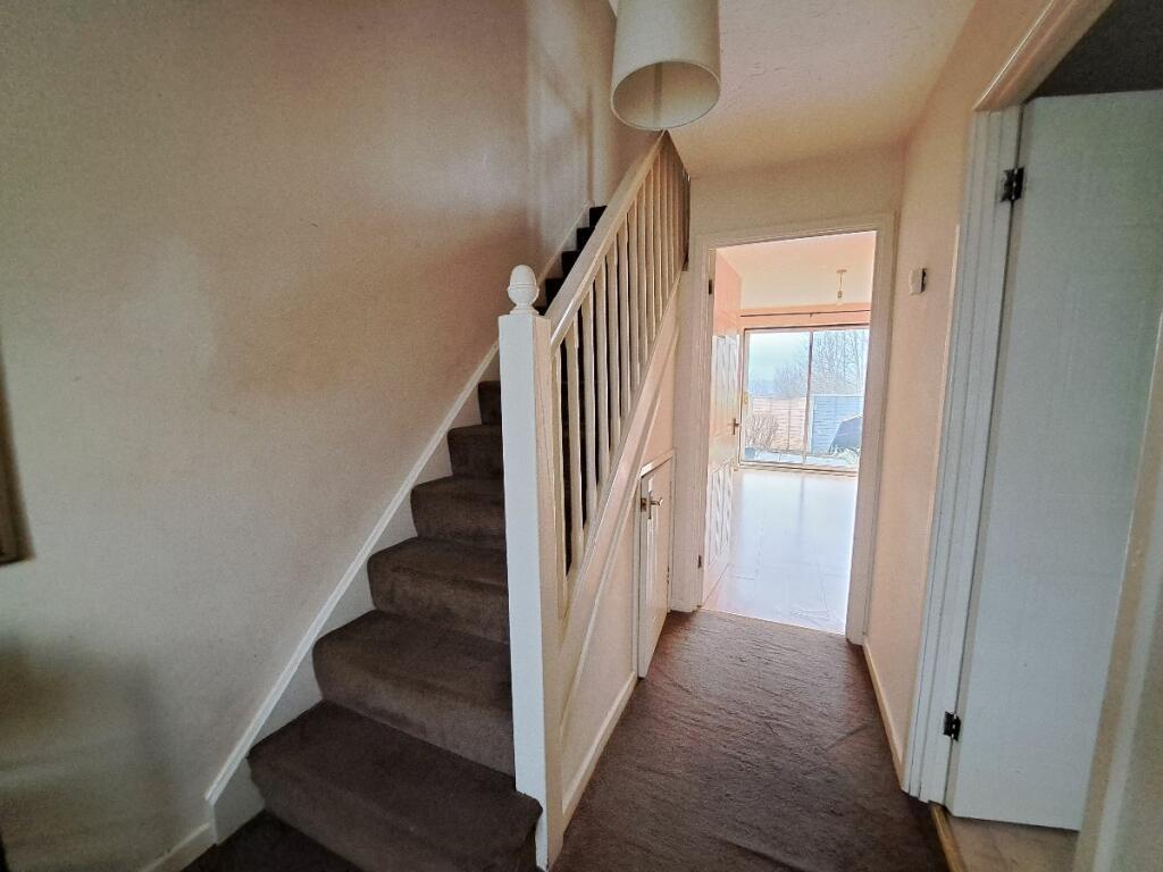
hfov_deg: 106.2
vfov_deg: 89.9
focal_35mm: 13
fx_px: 437
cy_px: 436
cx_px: 582
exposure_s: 1/24
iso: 250
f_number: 2.2
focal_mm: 1.74
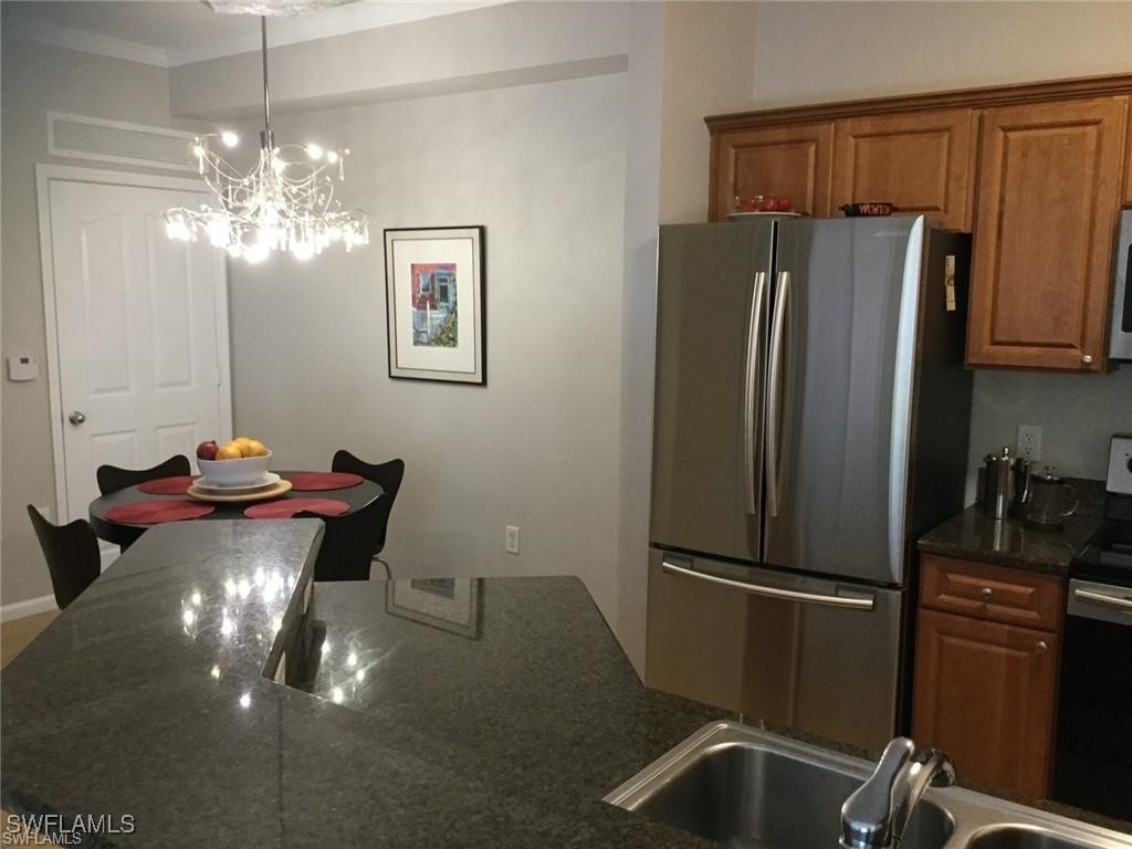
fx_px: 1014
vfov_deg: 45.4
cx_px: 566
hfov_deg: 58.4
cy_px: 424
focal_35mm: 31
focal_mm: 3.3
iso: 125
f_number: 2.4
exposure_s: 1/30
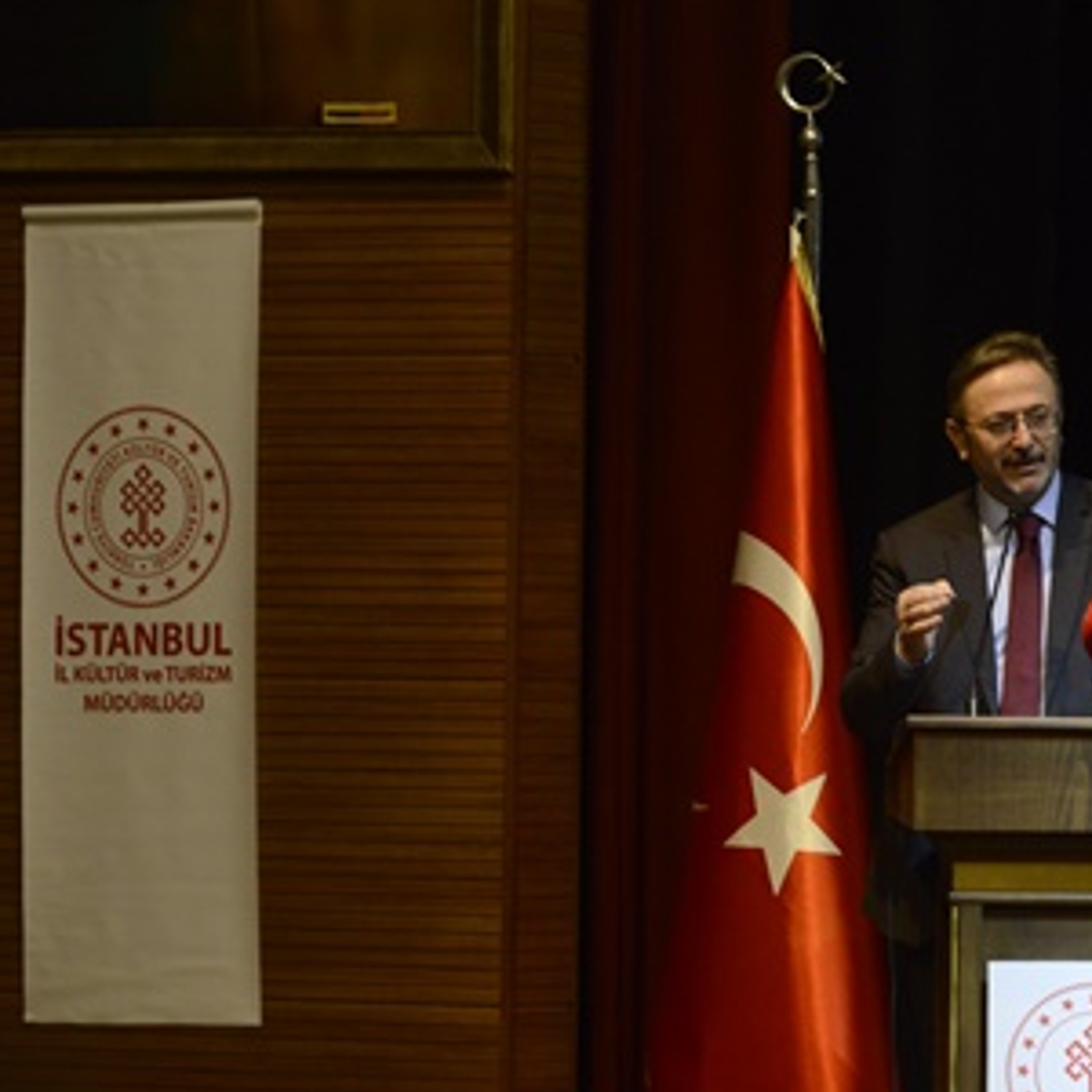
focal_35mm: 304
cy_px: 613
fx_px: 10850
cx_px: 997
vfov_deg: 5.8
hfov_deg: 5.8
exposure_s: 1/125
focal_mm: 160
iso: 2200
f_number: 2.8
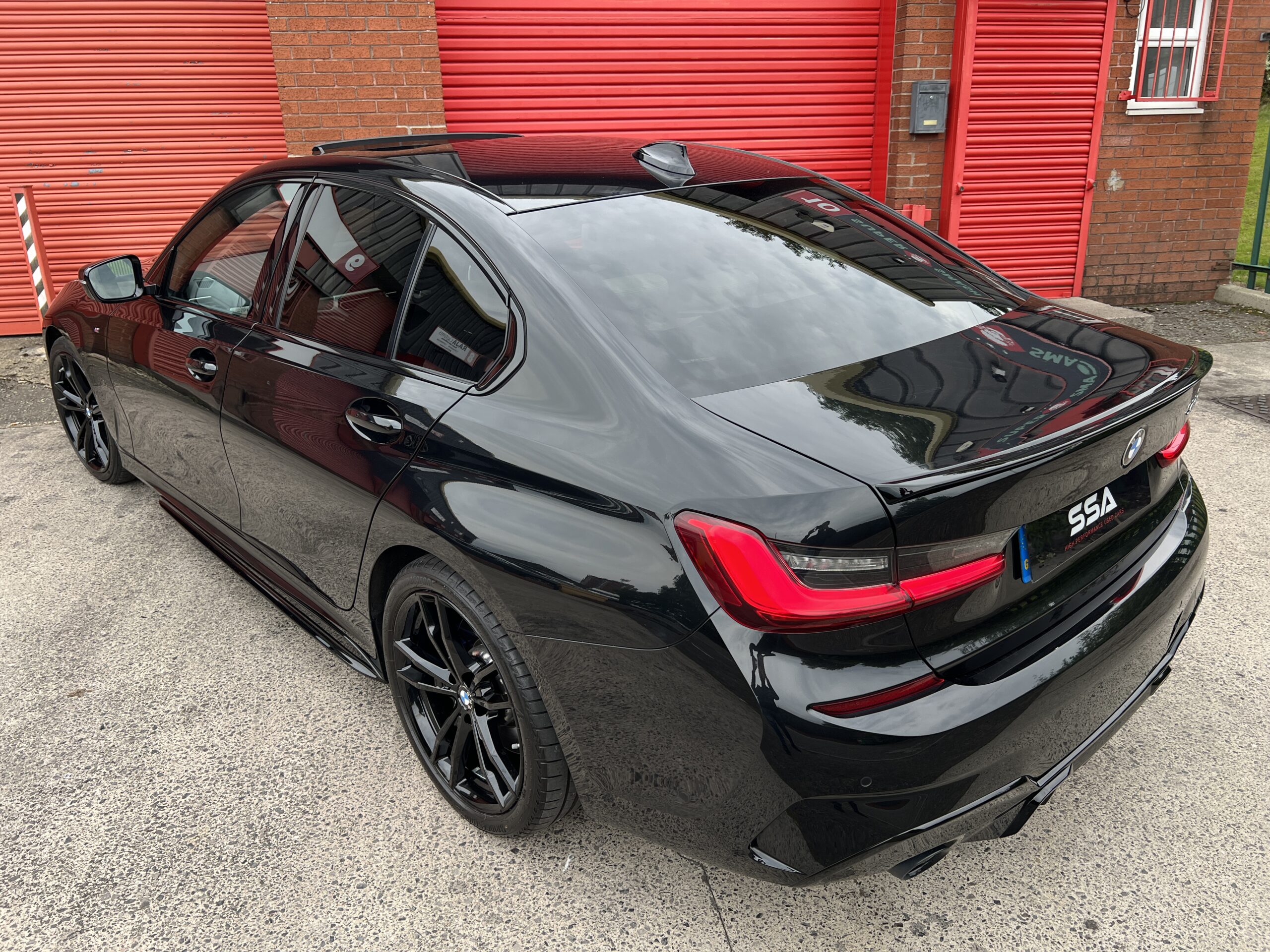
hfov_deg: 67.3
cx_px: 635
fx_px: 954
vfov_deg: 53.1
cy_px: 476
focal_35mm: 26
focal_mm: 5.7
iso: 50
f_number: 1.5
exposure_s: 1/383
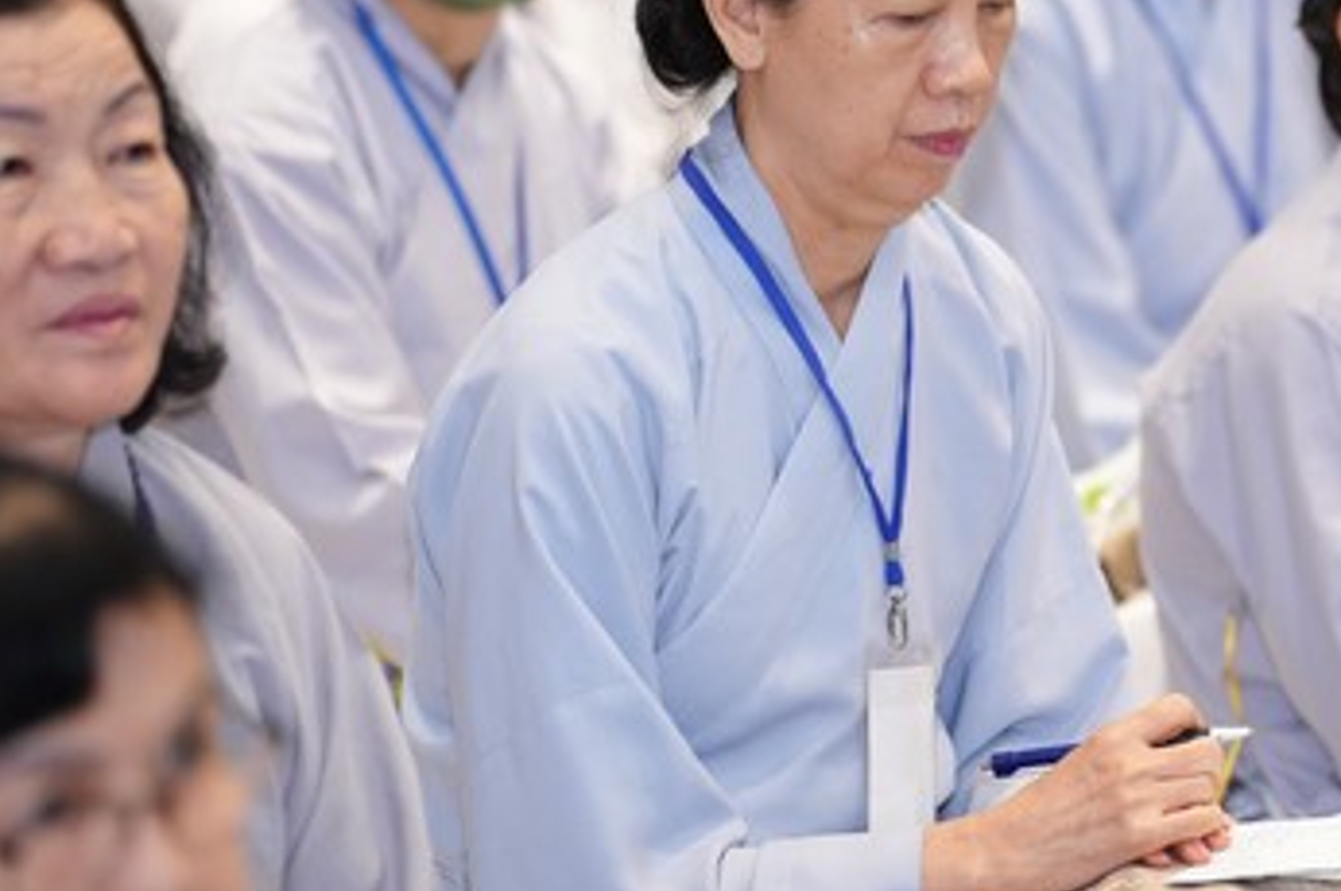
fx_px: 10494
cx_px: 1058
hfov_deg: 7.3
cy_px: 323
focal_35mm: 282
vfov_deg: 4.9
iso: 1600
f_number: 2.8
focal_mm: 150
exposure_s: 1/100
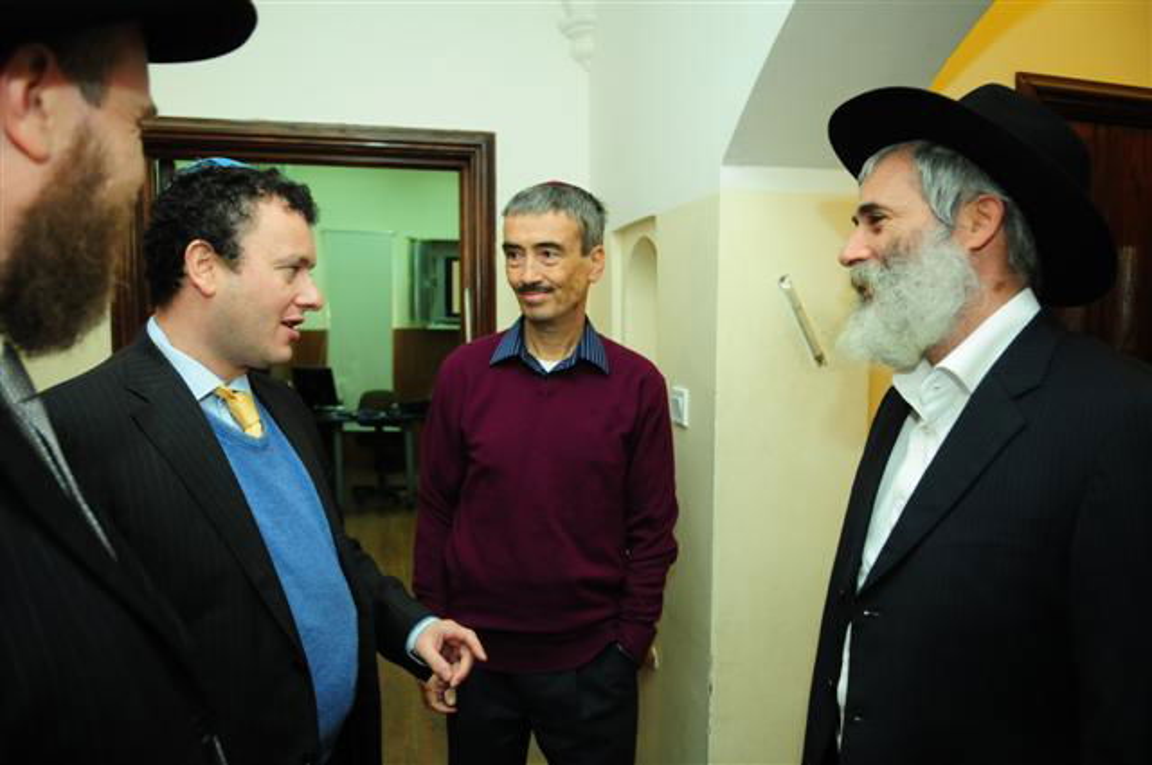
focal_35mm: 26
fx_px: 815
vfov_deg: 50.3
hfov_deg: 70.5
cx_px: 576
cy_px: 382
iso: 800
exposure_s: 1/160
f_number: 2.8
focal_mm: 17
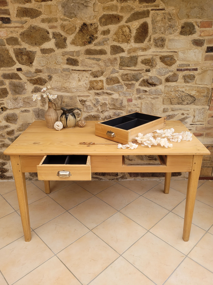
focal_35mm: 26
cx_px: 106
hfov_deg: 53.1
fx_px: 213
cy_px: 142
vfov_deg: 67.3
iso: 40
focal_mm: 5.4
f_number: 1.8
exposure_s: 1/108
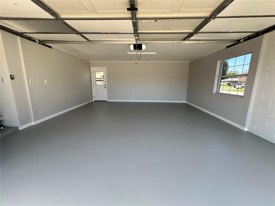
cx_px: 138
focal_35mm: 14
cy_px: 103
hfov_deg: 102.1
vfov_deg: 85.7
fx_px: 111
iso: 40
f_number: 2.2
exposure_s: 1/272
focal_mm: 2.22
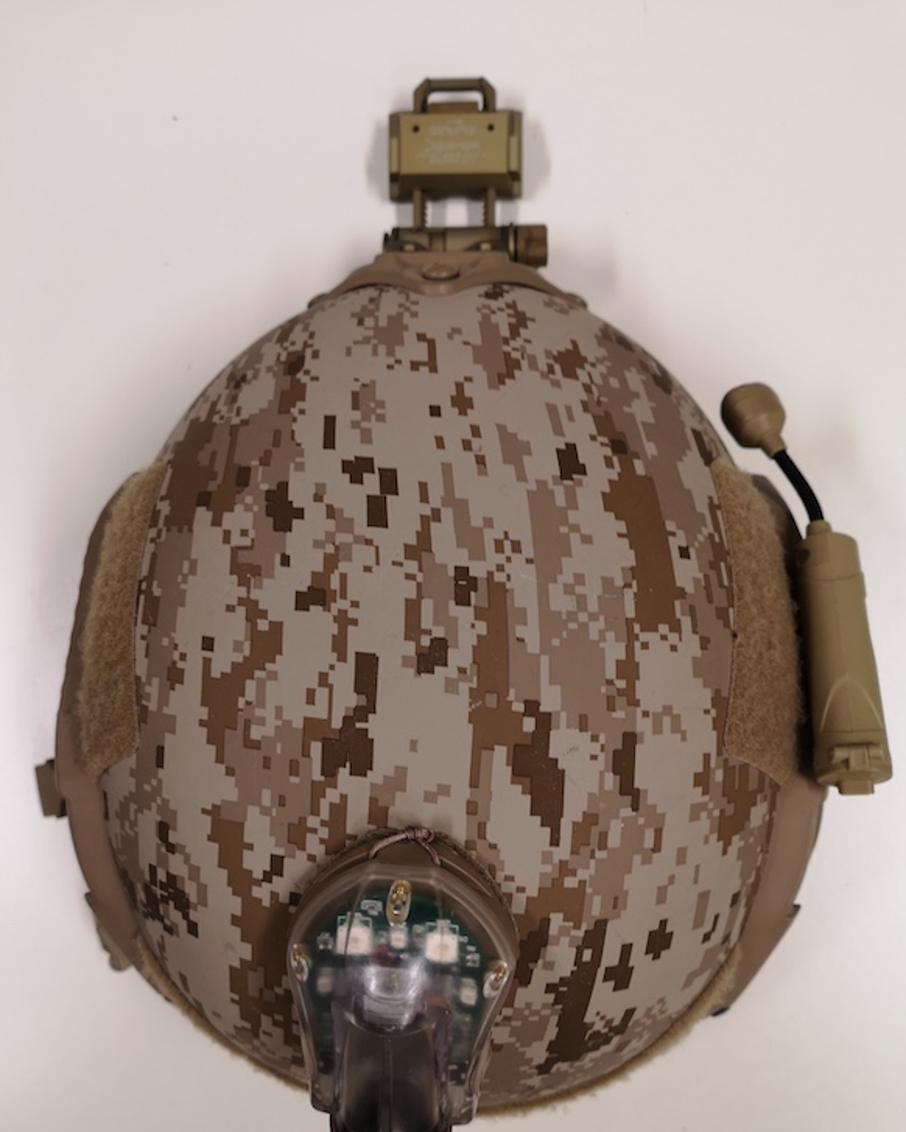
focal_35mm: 29
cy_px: 618
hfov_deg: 50.0
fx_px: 972
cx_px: 458
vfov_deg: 60.3
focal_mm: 5.58
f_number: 1.8
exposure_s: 1/50
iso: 100
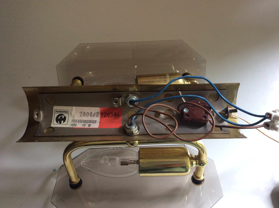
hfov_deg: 56.9
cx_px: 140
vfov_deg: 44.1
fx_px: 258
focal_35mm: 32
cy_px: 104
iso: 50
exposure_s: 1/25
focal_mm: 3.3
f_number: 2.4
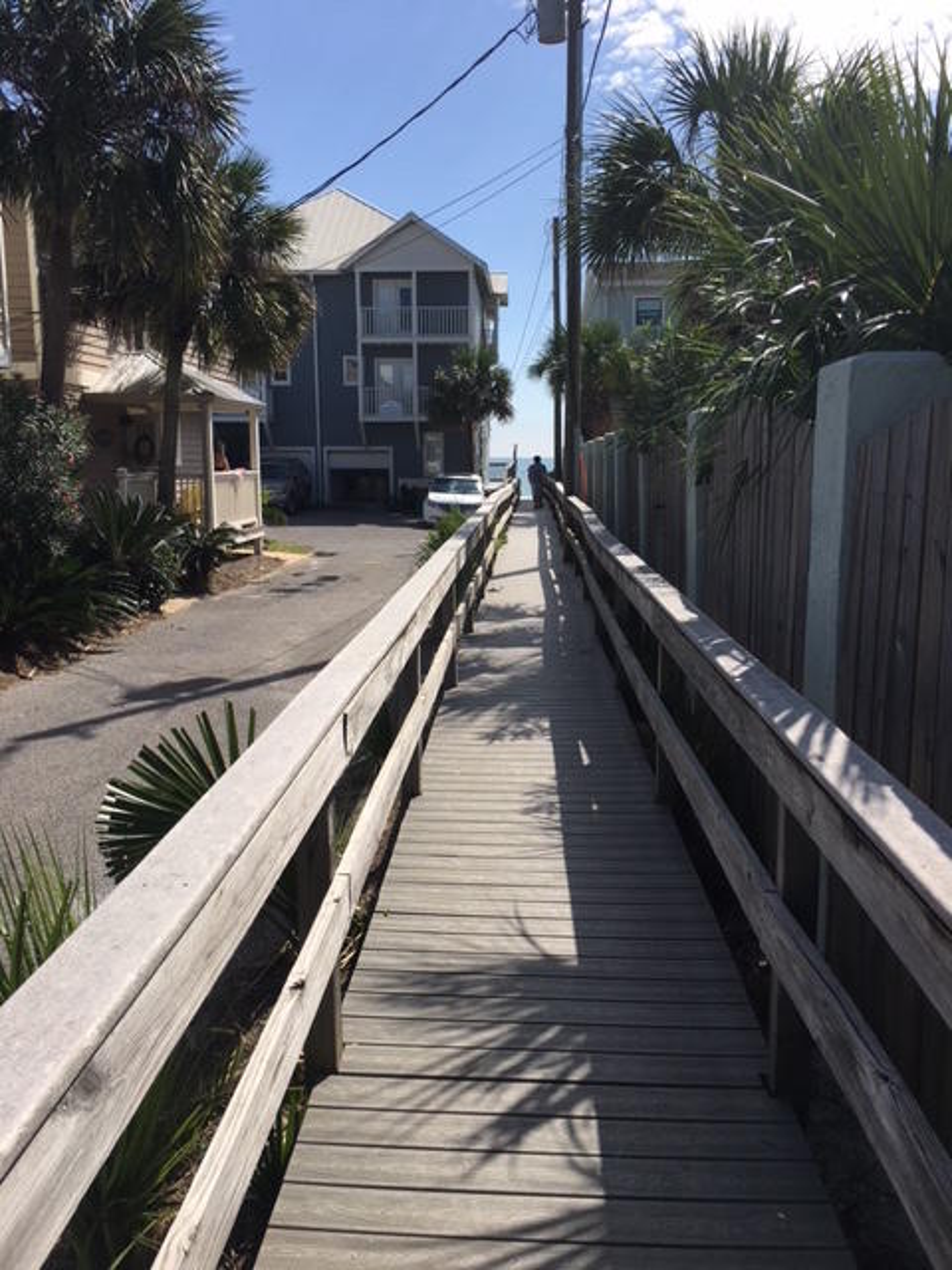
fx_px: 1063
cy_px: 635
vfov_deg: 61.7
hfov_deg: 48.2
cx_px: 476
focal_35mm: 29
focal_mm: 4.15
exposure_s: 1/2331
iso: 25
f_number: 2.2
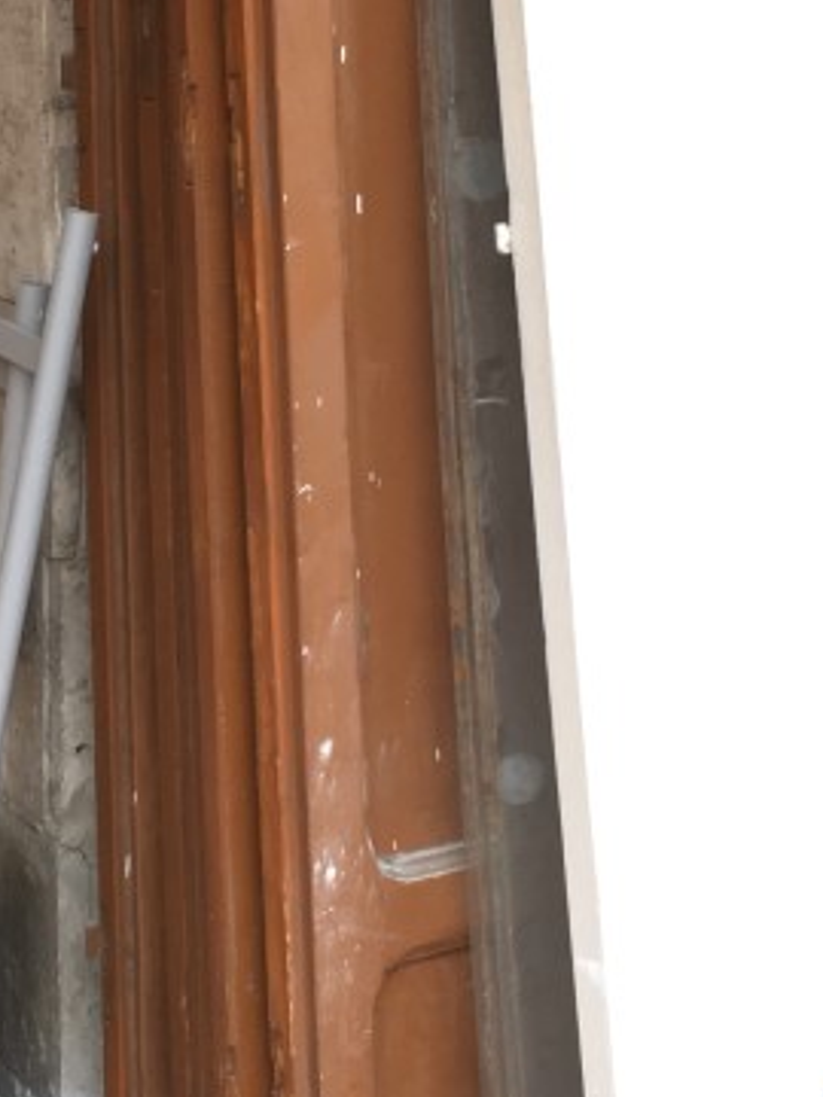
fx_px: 2758
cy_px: 229
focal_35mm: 87
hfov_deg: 16.8
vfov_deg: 22.2
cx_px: 104
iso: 40
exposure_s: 1/100
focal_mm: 4.15
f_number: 2.2
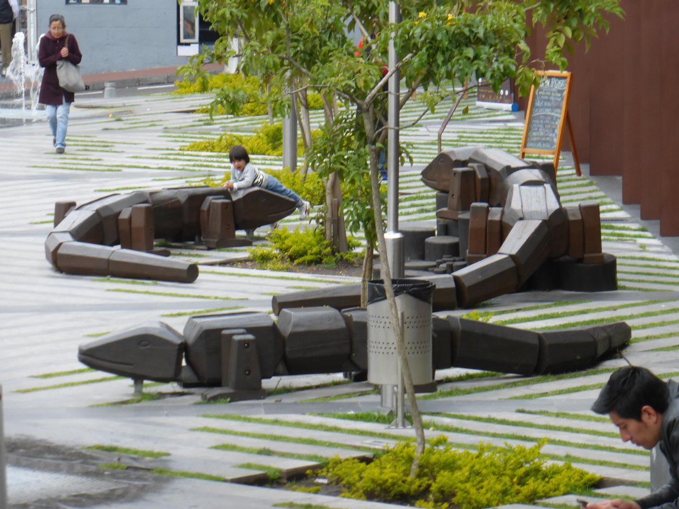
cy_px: 254
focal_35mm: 236
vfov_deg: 6.3
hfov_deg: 8.4
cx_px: 340
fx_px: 4629
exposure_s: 1/125
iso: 100
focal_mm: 38.2
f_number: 5.6
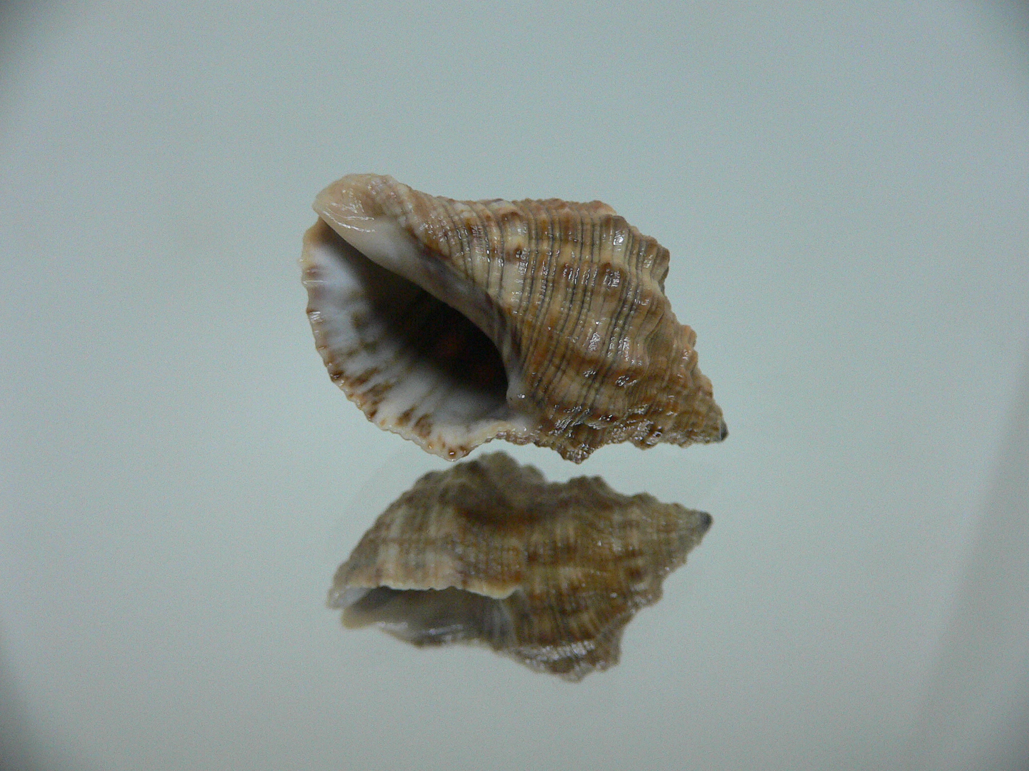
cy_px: 386
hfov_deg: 52.6
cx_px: 514
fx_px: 1040
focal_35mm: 35
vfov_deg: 40.7
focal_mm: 4.6
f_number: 2.8
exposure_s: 1/60
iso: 200
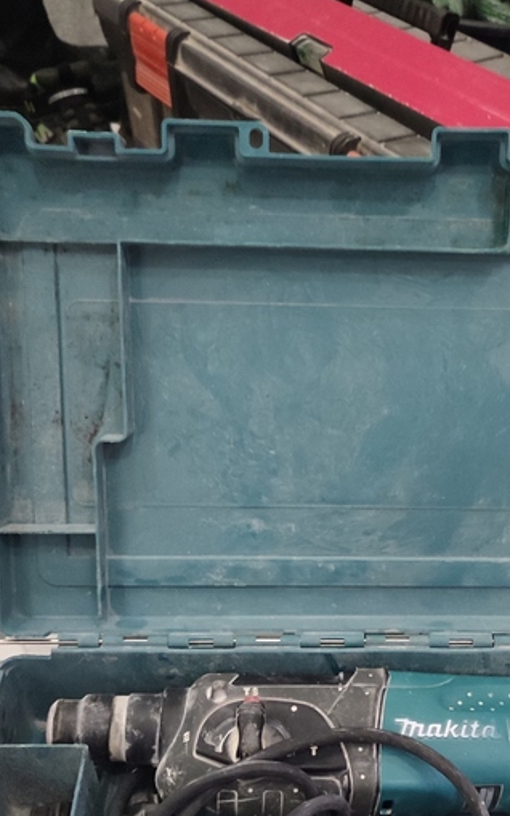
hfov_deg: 31.6
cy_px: 534
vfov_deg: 48.6
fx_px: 890
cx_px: 362
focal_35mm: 40
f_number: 1.9
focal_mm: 6.04
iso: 3509
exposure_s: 1/14
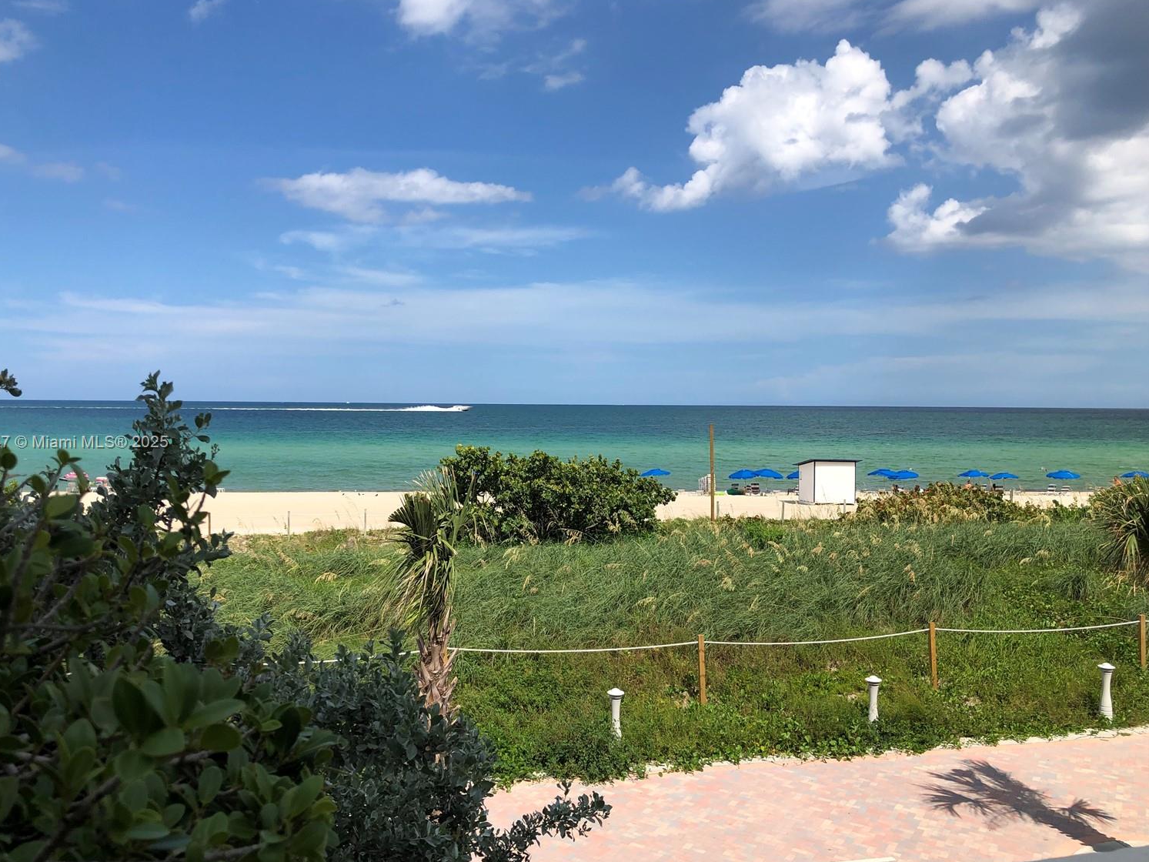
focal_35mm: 30
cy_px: 443
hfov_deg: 59.9
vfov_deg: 46.8
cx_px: 538
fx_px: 996
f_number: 1.8
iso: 20
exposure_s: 1/2703
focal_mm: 3.99
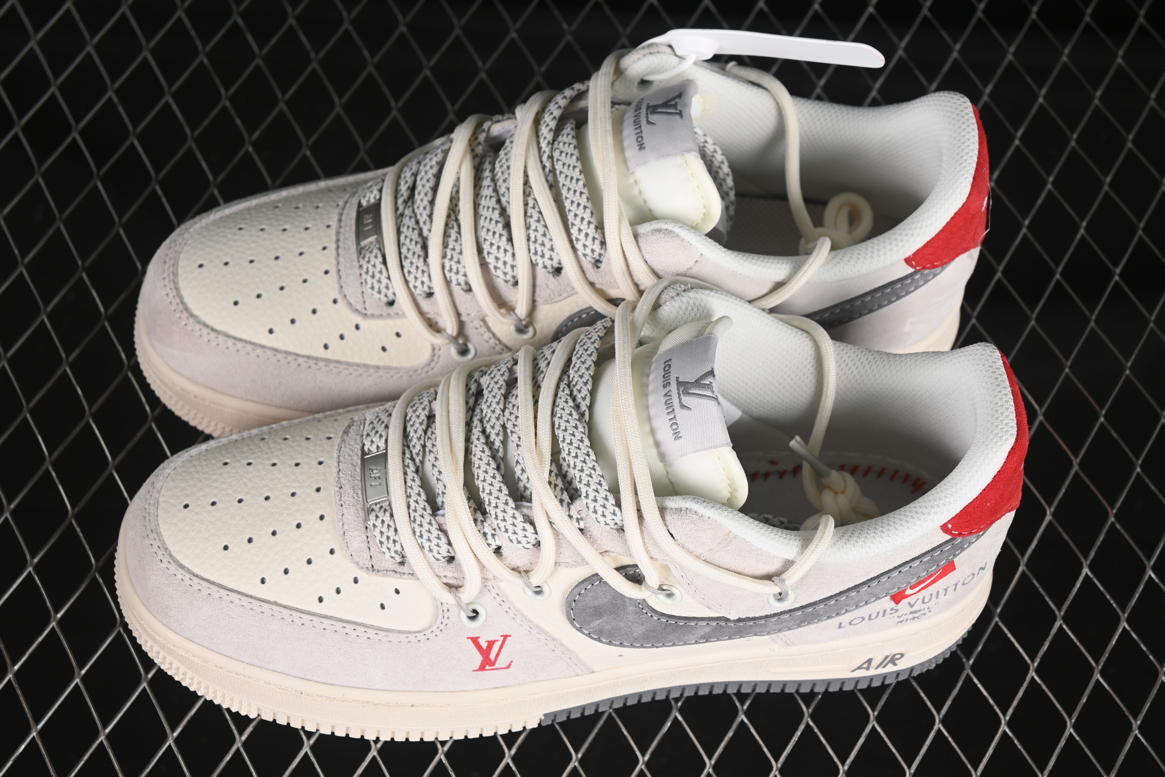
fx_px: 2427
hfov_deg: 27.0
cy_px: 388
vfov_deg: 18.2
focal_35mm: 75
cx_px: 582
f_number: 7.1
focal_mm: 50
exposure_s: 1/80
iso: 160
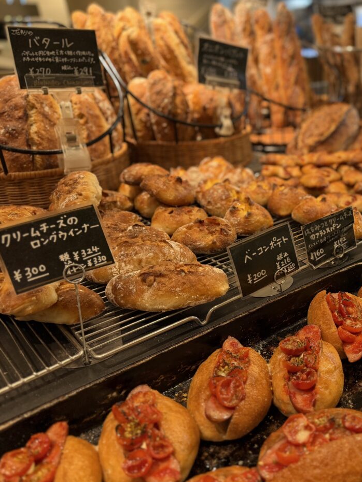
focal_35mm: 33
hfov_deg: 39.9
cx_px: 323
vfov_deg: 55.4
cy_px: 245
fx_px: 460
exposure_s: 1/60
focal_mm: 6.76
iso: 200
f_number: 1.78
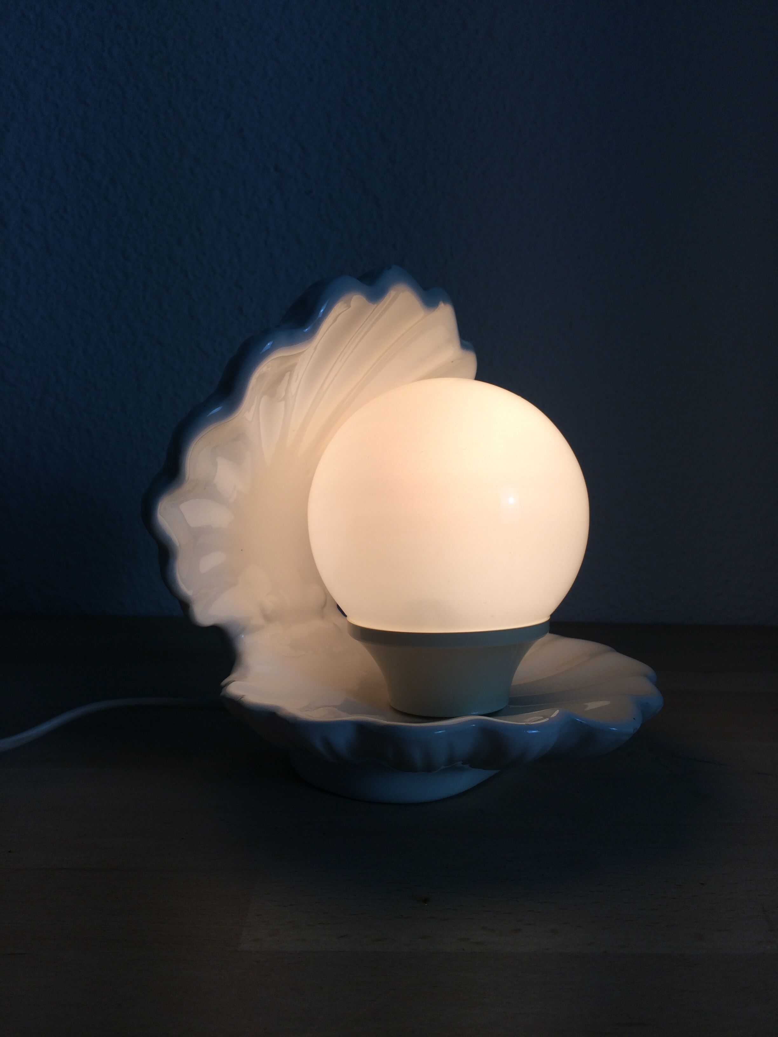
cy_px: 518
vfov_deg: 61.7
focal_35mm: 29
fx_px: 869
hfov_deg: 48.2
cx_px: 389
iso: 32
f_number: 2.2
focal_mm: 4.15
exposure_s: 1/184
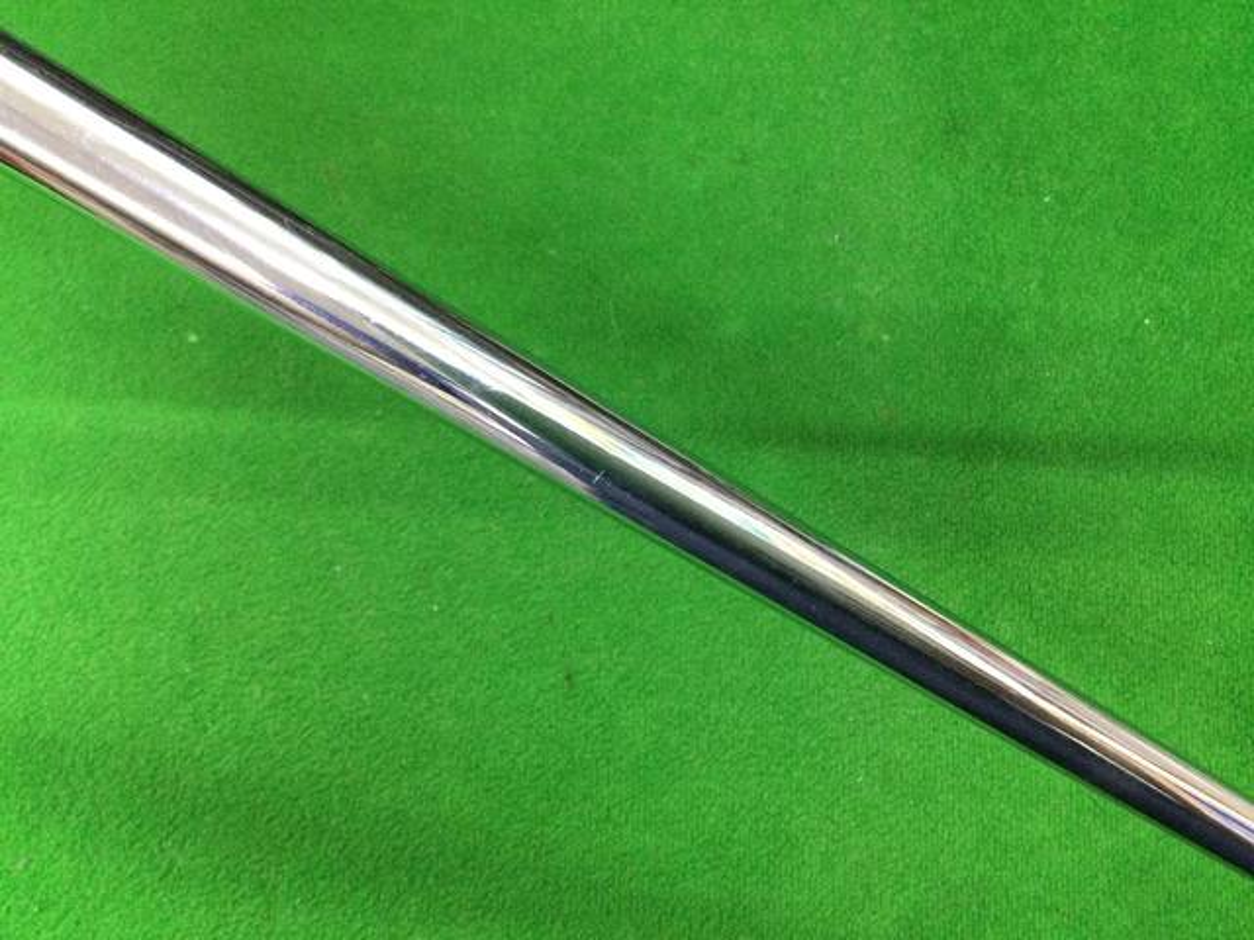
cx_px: 627
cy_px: 470
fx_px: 1123
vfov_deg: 45.4
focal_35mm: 31
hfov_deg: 58.4
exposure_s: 1/30
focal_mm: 3.3
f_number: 2.4
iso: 200
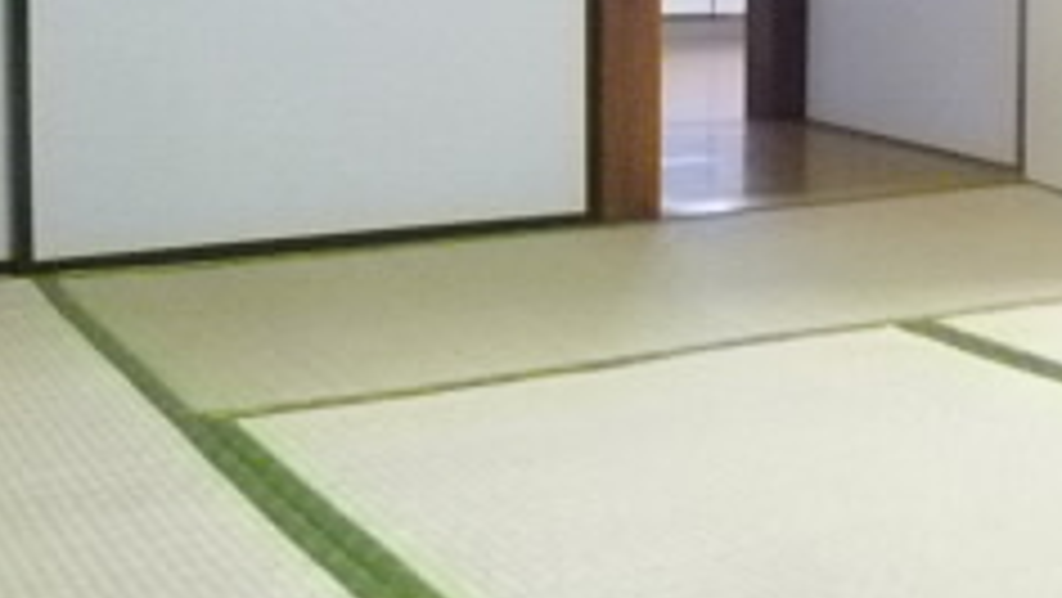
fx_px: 1916
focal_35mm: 68
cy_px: -54
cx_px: 1116
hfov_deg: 28.6
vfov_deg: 17.2
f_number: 2.2
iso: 800
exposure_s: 1/30
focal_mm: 4.3
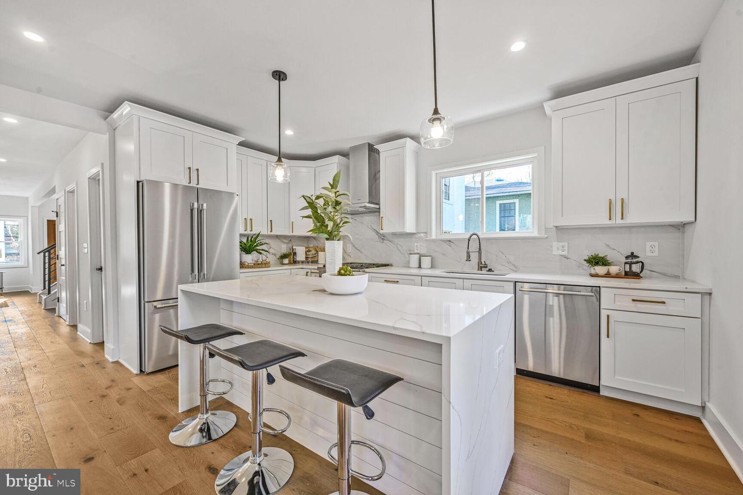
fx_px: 289
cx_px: 372
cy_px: 248
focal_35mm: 14
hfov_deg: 104.3
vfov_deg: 81.2
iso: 200
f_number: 9
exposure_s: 1/15
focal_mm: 14
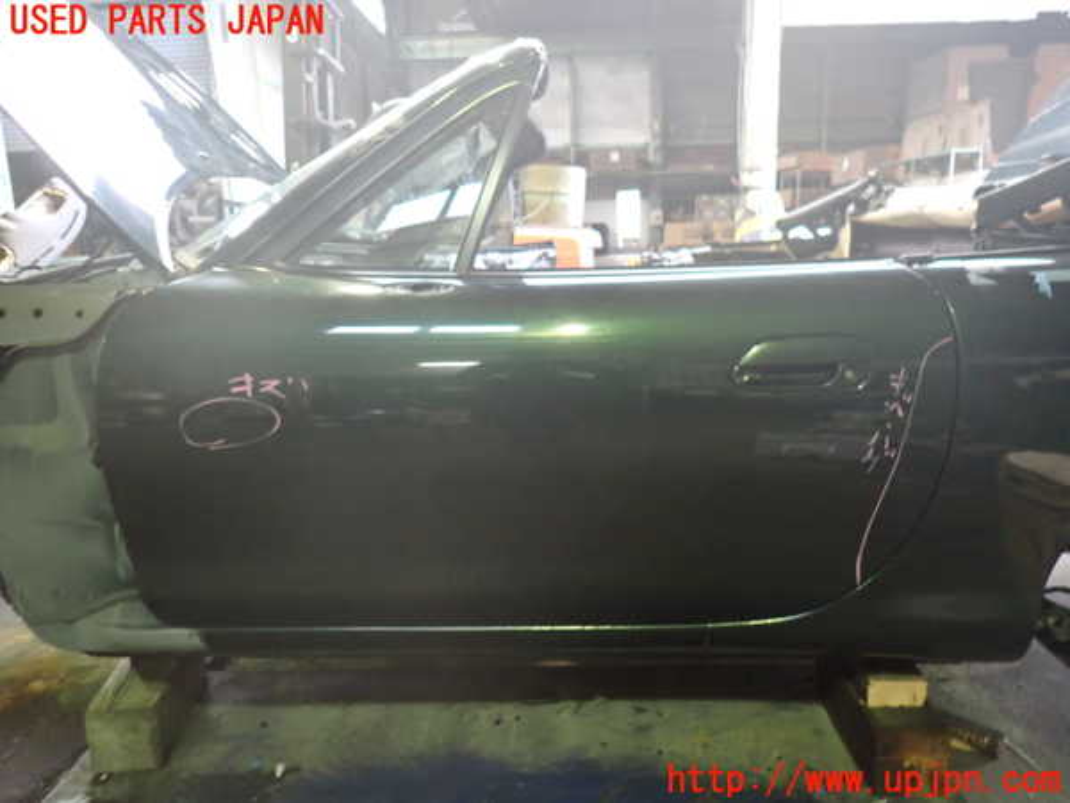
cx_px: 535
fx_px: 773
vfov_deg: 54.9
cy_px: 402
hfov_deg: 69.4
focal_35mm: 25
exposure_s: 1/50
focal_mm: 4.5
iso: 1000
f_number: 2
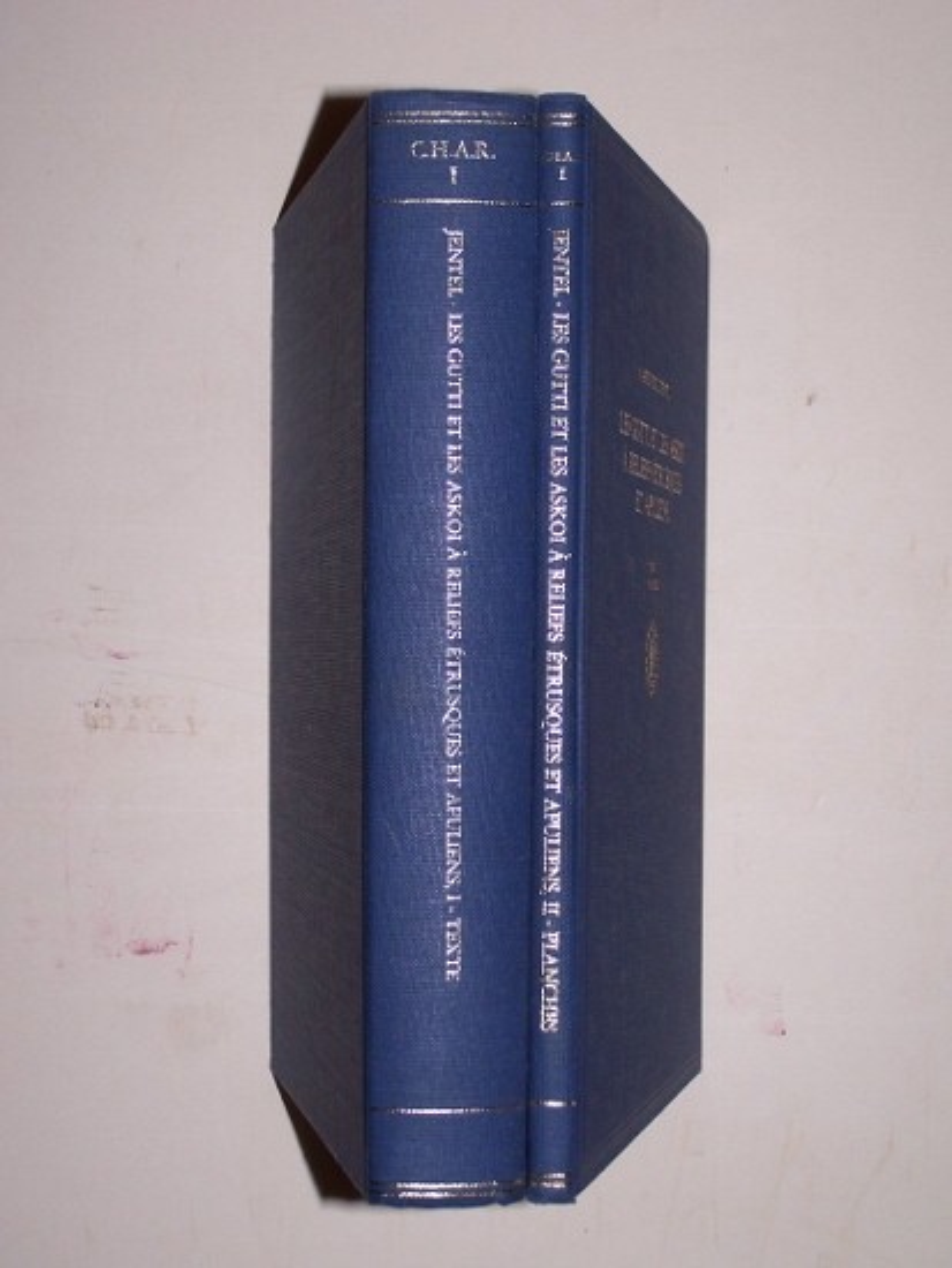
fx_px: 2748
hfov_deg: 19.7
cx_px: 476
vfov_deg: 26.0
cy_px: 634
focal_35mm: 75
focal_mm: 12.4
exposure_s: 1/60
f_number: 3.2
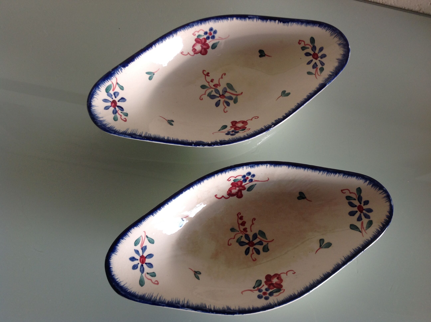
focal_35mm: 35
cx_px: 216
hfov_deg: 52.7
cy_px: 161
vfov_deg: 40.6
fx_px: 435
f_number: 2.4
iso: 50
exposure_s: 1/24
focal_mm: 4.28
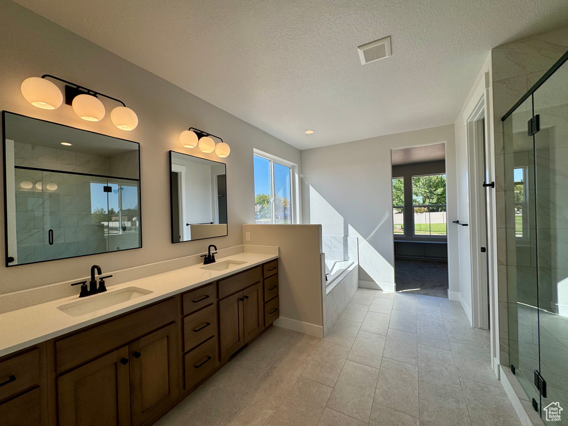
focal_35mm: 14
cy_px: 213
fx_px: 230
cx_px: 284
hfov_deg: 102.1
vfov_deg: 85.7
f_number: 2.2
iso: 40
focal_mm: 2.22
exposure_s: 1/569
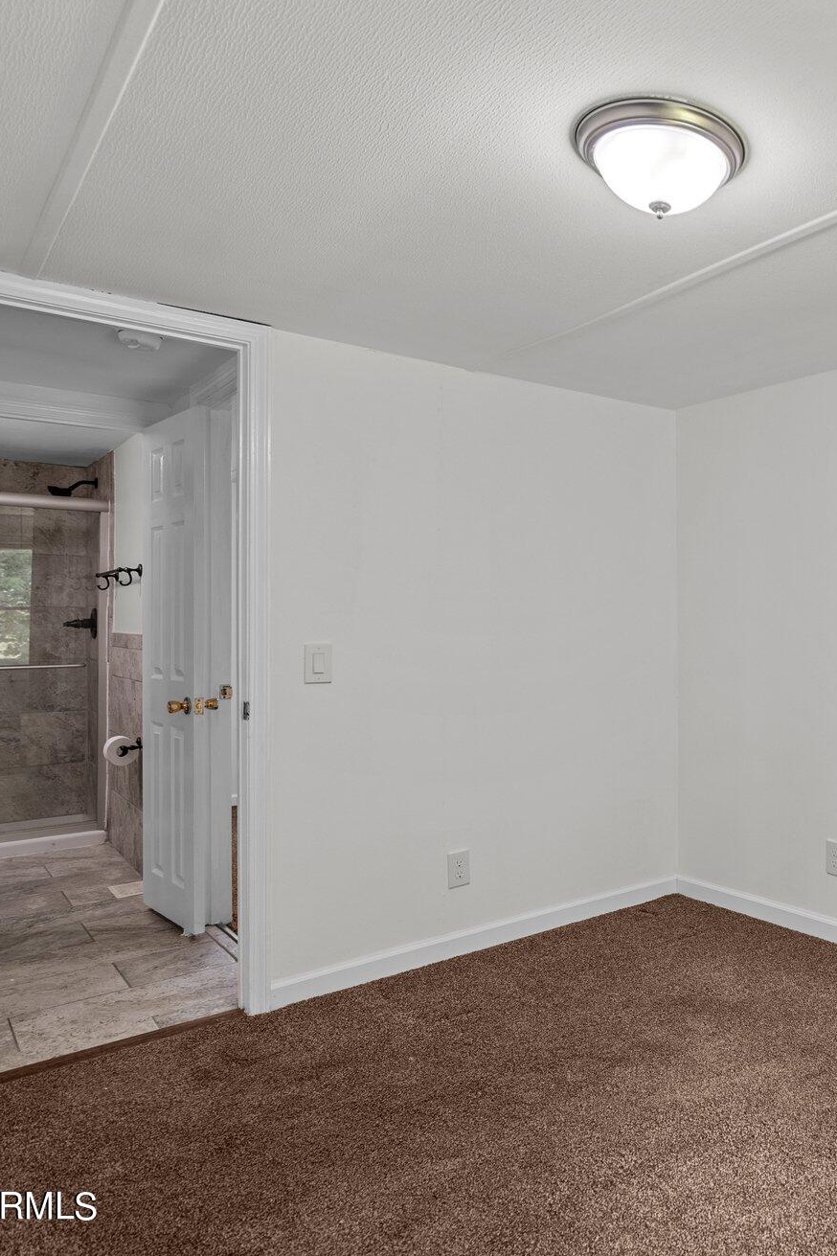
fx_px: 872
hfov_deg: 44.9
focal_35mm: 25
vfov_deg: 71.5
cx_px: 803
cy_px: 612
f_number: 4
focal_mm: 16
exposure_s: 1/13
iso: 320
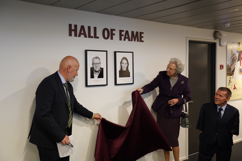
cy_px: 80
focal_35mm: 37
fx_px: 249
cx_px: 121
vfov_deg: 35.9
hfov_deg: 51.9
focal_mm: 37
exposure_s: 1/160
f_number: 2.8
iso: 4000
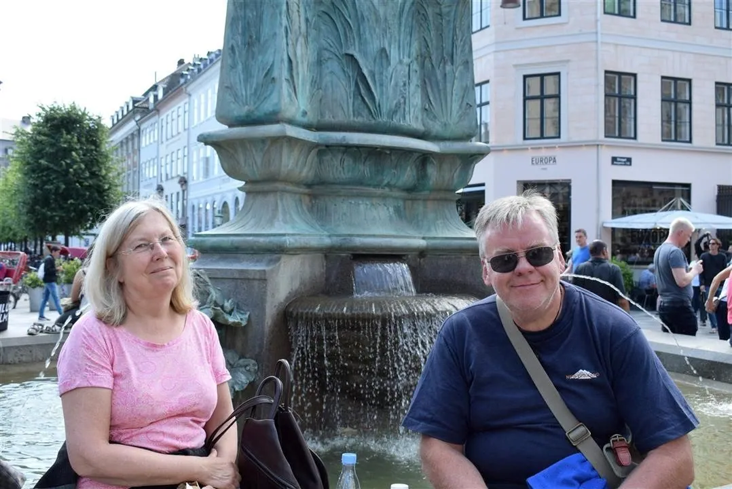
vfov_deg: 34.2
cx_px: 366
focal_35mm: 39
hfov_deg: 49.5
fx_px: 793
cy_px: 244
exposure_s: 1/250
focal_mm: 26
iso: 400
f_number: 8
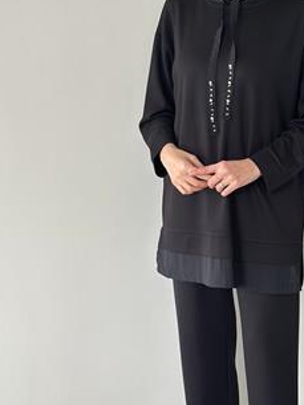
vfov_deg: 23.3
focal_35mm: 84
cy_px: 199
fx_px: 983
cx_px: 238
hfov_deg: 17.5
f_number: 1.78
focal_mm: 6.86
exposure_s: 1/50
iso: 125
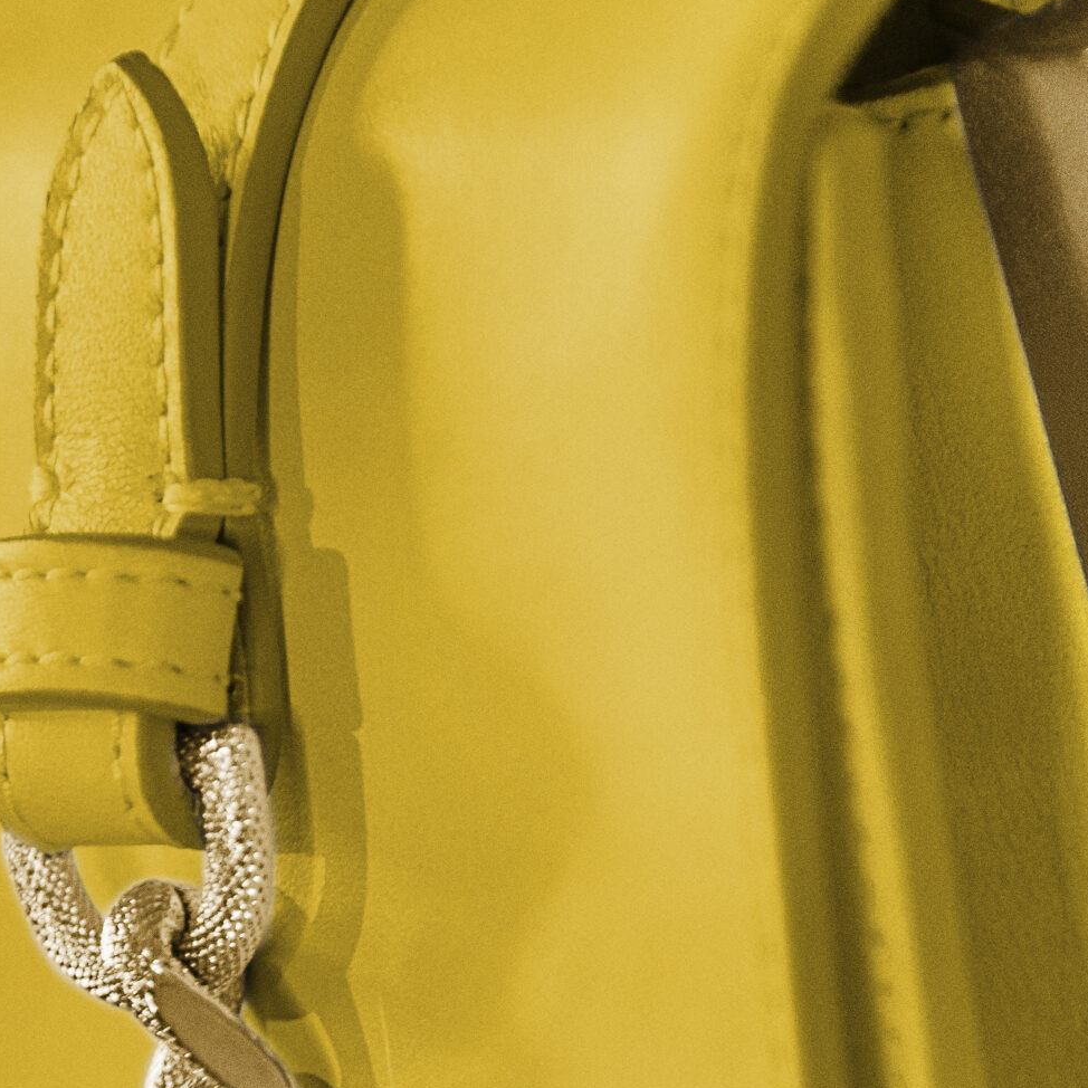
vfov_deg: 8.2
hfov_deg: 8.3
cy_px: 1082
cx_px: 715
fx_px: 7539
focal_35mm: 212
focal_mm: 95
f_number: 4
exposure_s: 1/100
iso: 1000
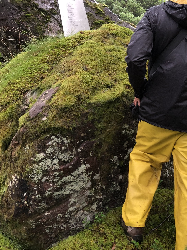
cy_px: 77
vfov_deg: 42.2
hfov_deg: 32.8
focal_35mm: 44
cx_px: 113
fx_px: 317
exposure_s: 1/20
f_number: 1.8
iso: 32
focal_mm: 3.99
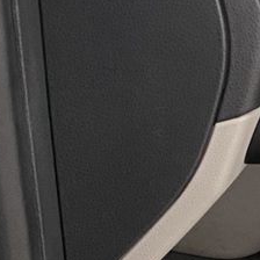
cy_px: 9
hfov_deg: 9.9
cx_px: 688
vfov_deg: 11.7
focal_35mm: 148
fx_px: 1258
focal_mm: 4.25
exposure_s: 1/25
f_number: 1.8
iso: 400
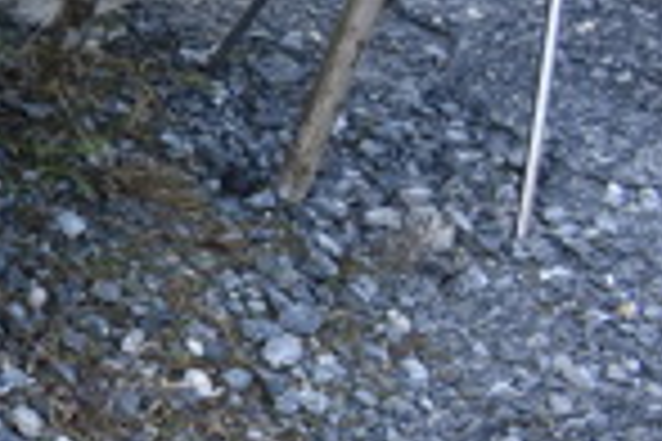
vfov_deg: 12.2
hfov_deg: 14.7
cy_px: 86
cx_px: -694
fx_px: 2059
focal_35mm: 112
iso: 220
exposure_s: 1/125
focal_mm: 18
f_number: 5.6
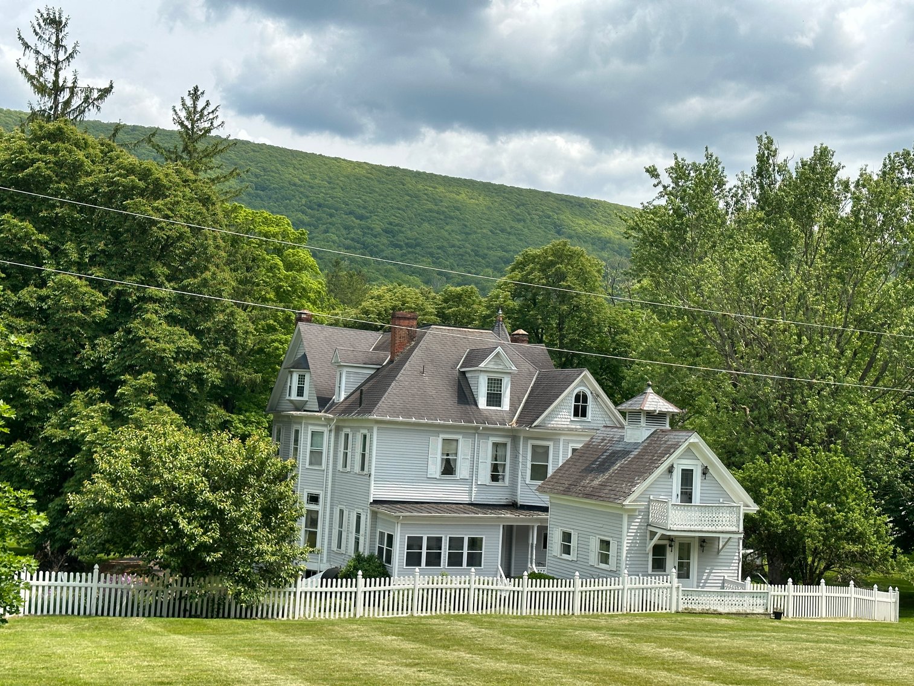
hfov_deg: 39.7
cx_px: 457
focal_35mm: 48
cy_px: 343
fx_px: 1267
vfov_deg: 30.3
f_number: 1.78
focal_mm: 6.86
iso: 64
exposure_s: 1/3058
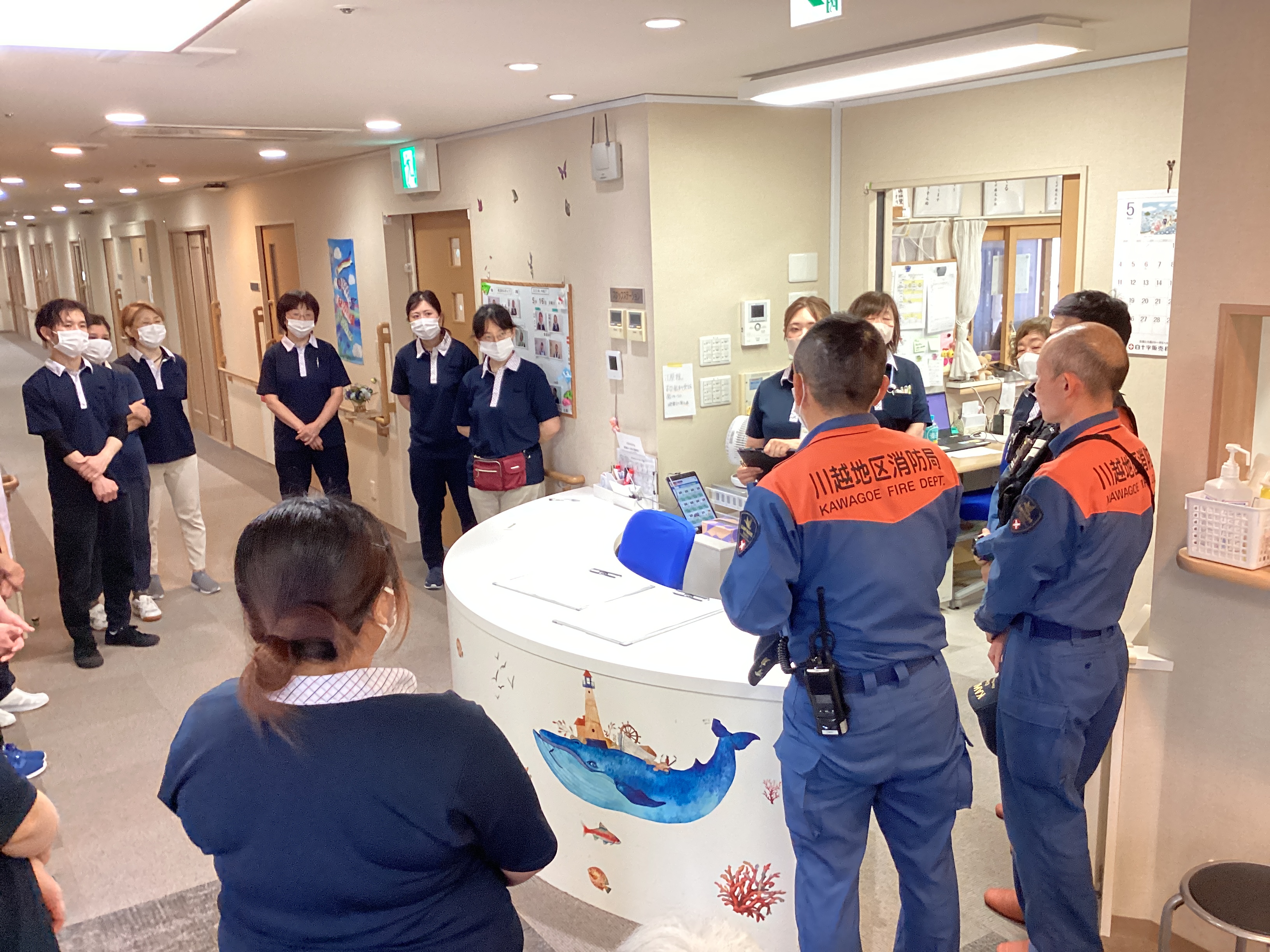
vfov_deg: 45.4
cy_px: 476
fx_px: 1137
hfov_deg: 58.4
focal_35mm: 31
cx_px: 635
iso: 160
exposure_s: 1/50
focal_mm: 3.3
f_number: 2.4
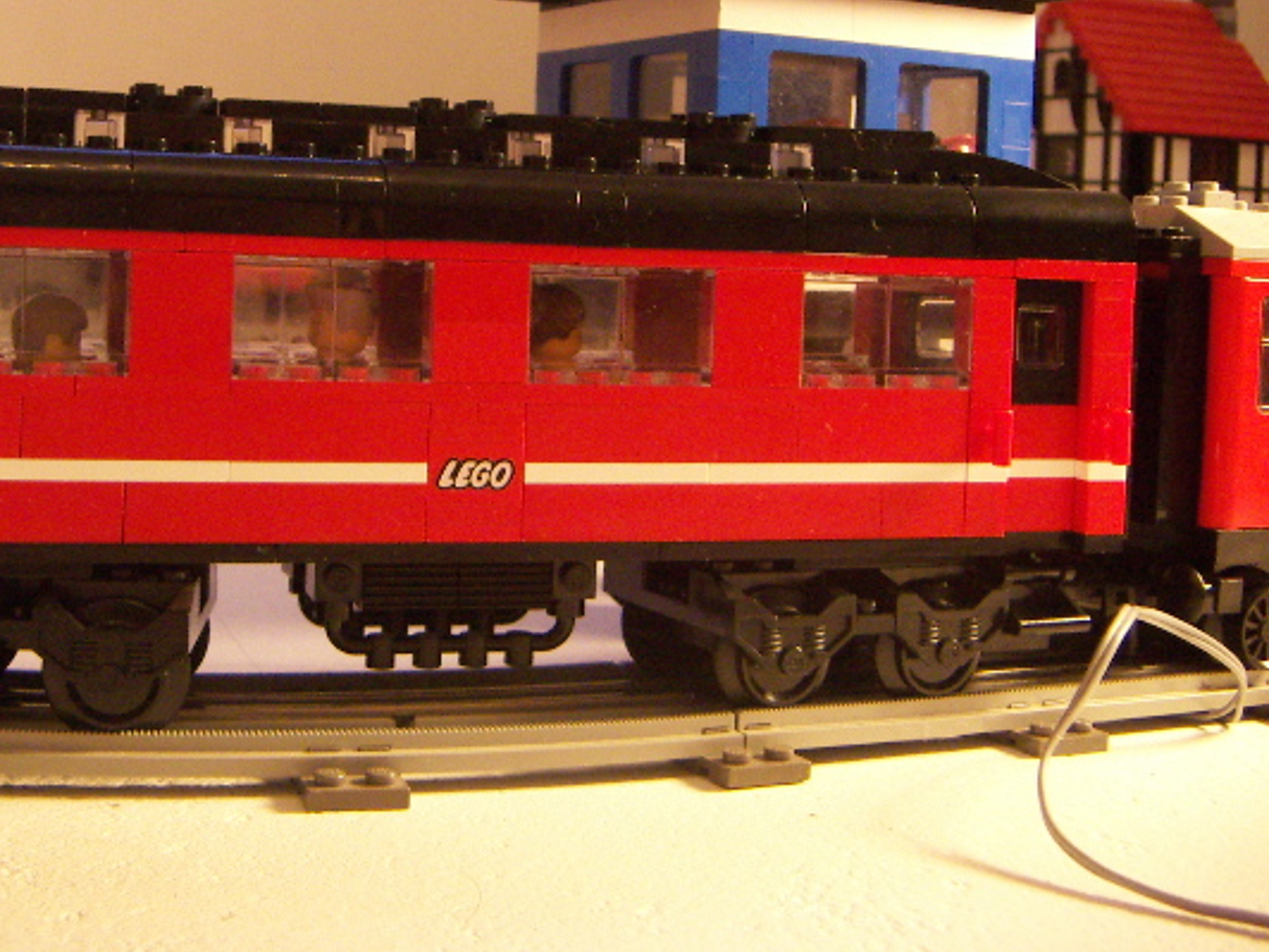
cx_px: 463
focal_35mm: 55
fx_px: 2016
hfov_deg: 34.7
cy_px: 360
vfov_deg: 26.5
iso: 200
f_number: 2.8
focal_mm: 5.6
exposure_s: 1/6
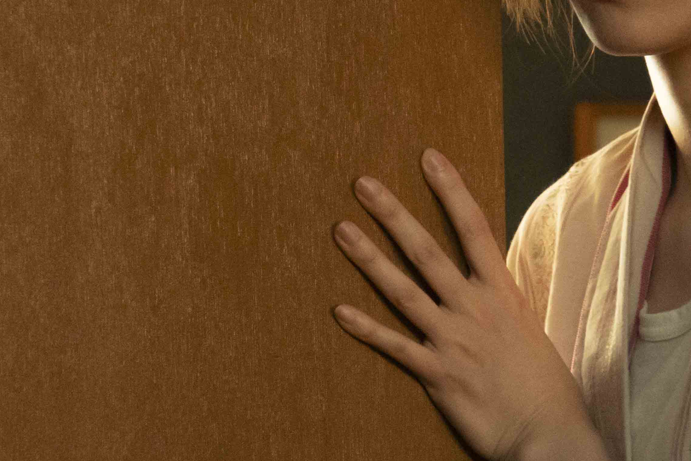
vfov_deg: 3.9
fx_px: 6813
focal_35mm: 355
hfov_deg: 5.8
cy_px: 100
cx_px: 710
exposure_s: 1/100
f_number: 5.6
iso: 6400
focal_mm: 90
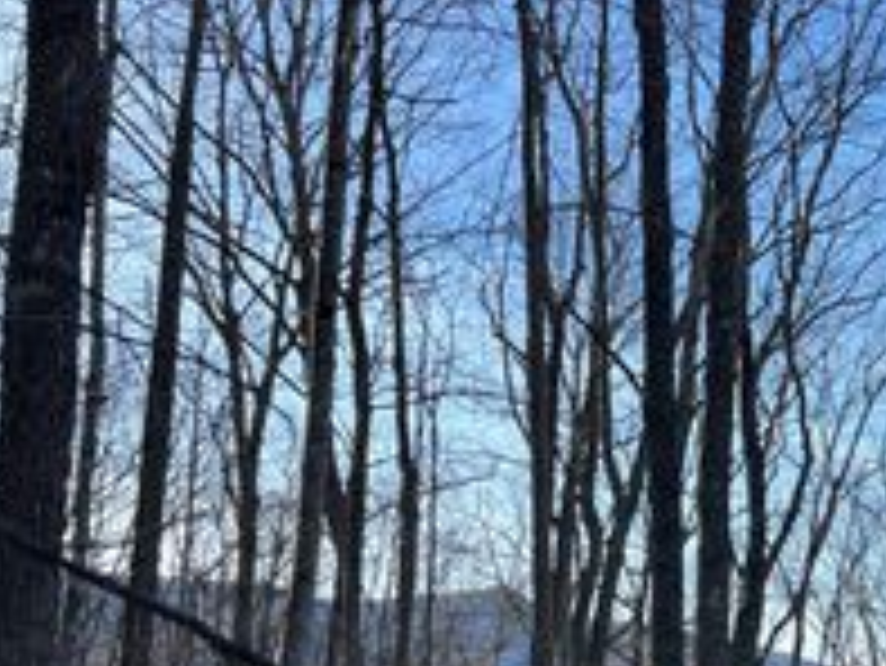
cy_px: 565
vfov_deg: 21.9
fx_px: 1690
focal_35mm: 66
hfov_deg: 27.1
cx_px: 958
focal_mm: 5.7
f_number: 1.5
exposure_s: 1/2353
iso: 50
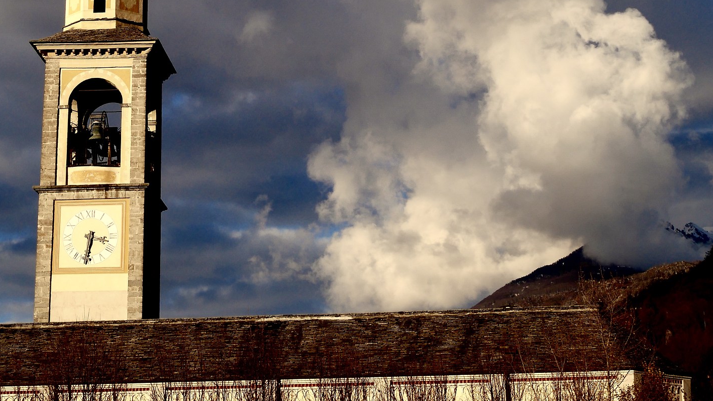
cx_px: 290
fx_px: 2231
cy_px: -124
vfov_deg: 10.1
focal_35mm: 118
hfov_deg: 18.1
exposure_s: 1/400
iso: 200
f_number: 9
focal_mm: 32
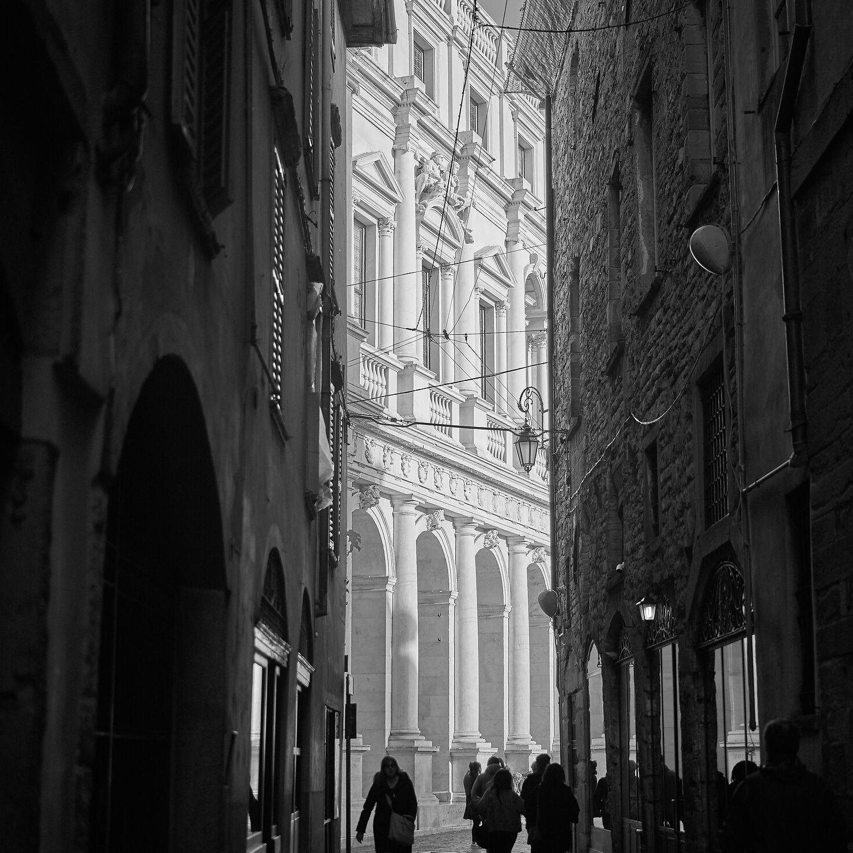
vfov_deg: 27.7
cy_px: 419
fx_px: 1728
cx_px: 458
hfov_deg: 27.7
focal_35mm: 62
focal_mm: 45
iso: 100
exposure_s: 1/1600
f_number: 1.8
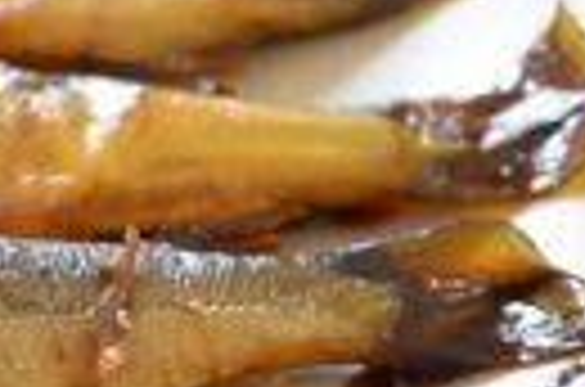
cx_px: -194
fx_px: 3226
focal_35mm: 199
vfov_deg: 6.9
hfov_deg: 10.1
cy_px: 324
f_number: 3
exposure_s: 1/15
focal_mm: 40
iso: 1600
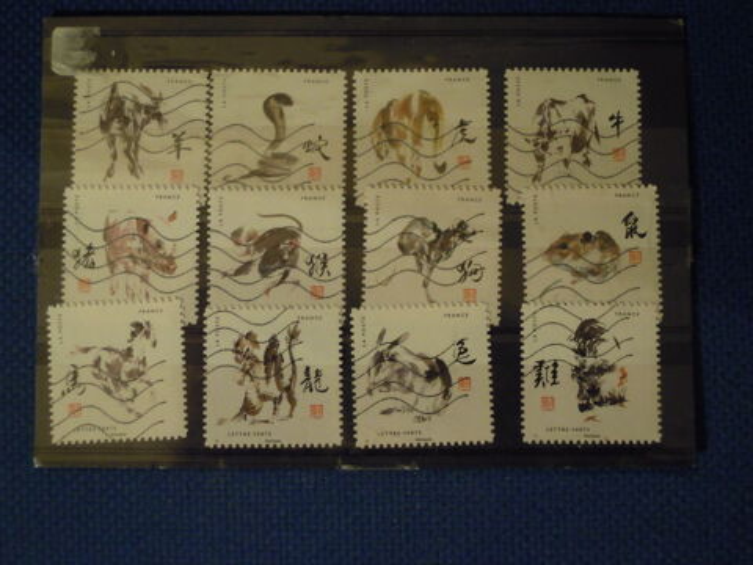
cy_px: 282
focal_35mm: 54
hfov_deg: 35.5
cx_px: 376
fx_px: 1175
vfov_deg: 27.0
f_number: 3.7
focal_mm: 9.6
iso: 400
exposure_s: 1/20
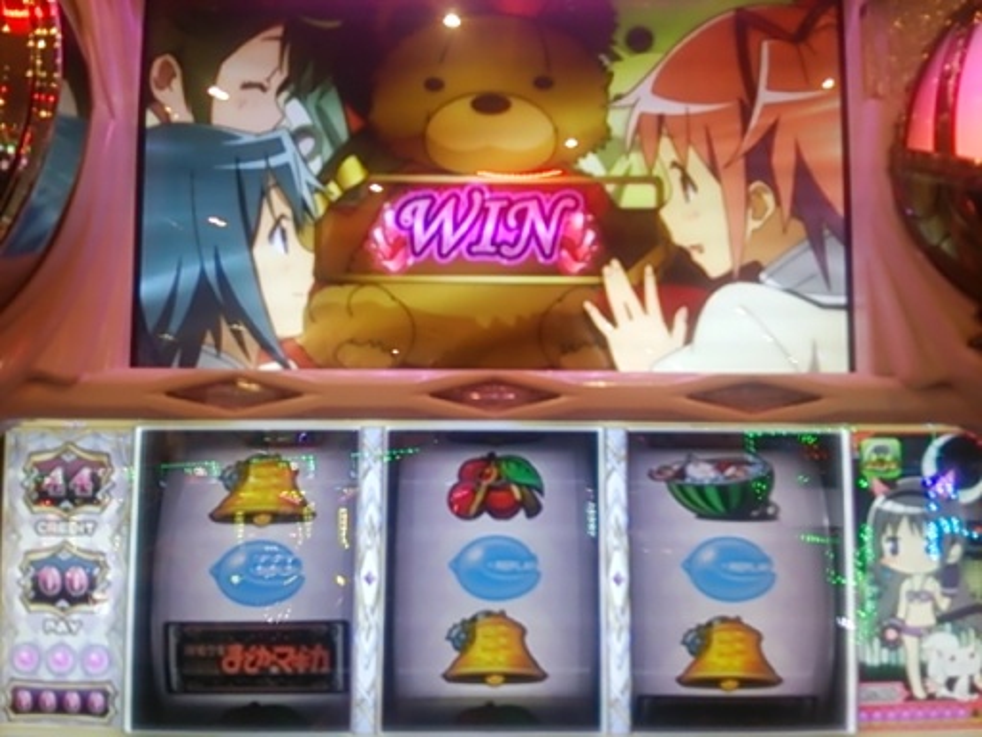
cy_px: 368
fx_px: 851
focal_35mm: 30
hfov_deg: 60.0
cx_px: 491
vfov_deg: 46.8
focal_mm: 4.06
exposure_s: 1/53
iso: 64
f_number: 1.94
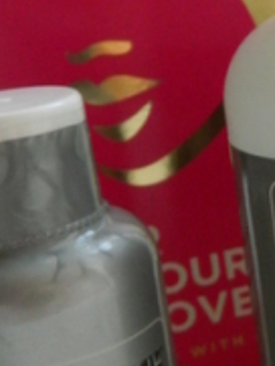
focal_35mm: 92
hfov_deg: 15.0
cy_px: 115
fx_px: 973
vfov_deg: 21.2
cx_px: 400
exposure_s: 1/30
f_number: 3.1
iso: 250
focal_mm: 4.5
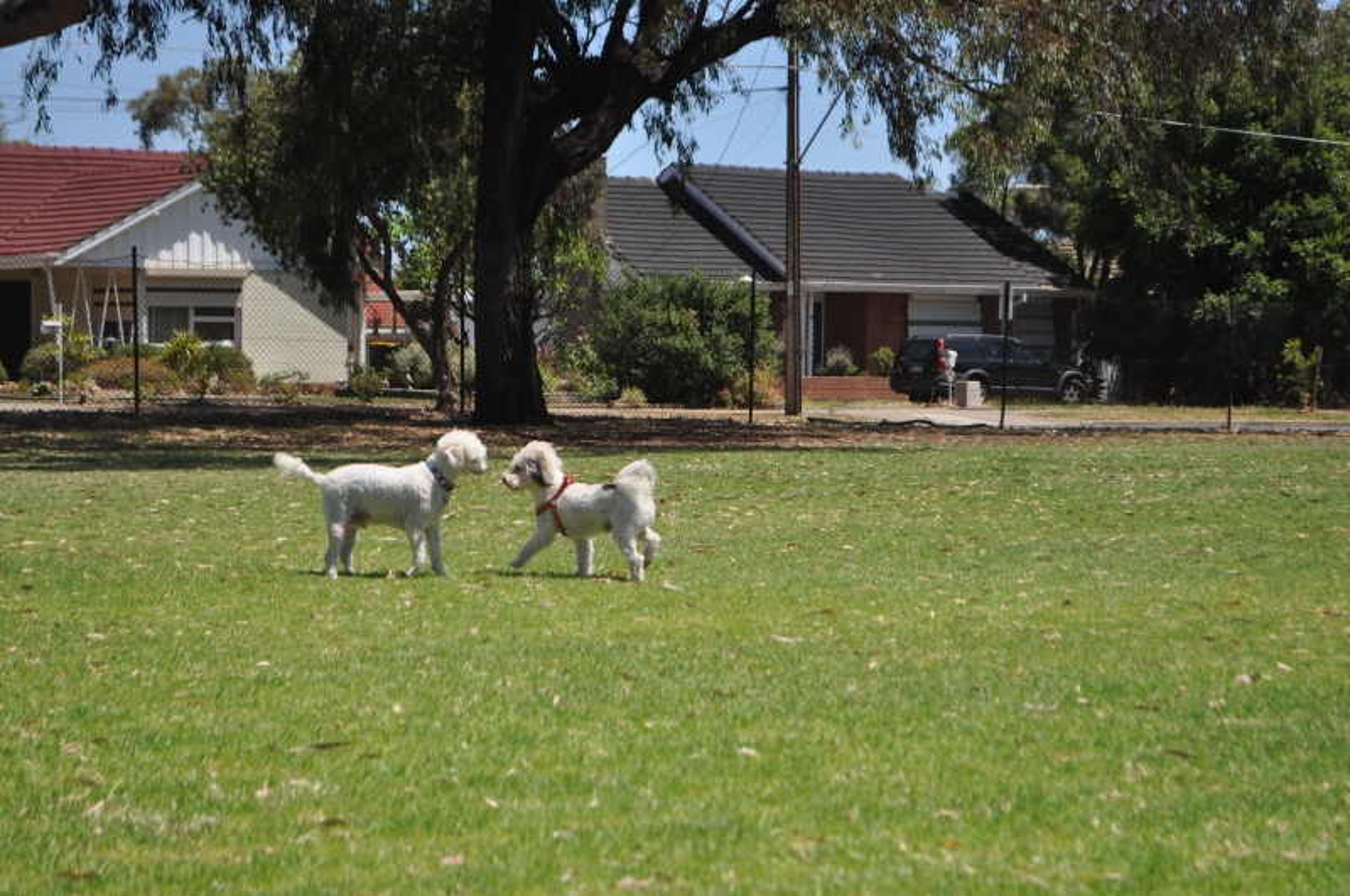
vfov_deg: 16.5
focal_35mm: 82
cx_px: 675
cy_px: 448
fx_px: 3089
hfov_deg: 24.7
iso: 400
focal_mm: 55
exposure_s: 1/1600
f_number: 6.3
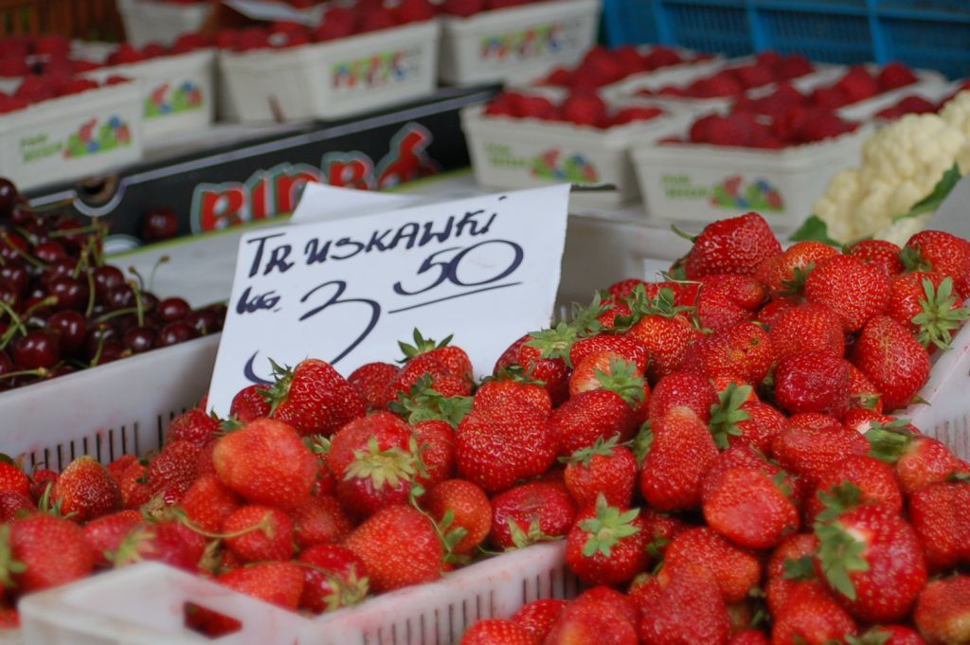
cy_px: 322
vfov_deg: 10.1
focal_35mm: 135
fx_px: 3634
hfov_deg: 15.2
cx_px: 485
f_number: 5.6
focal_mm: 90
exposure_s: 1/125
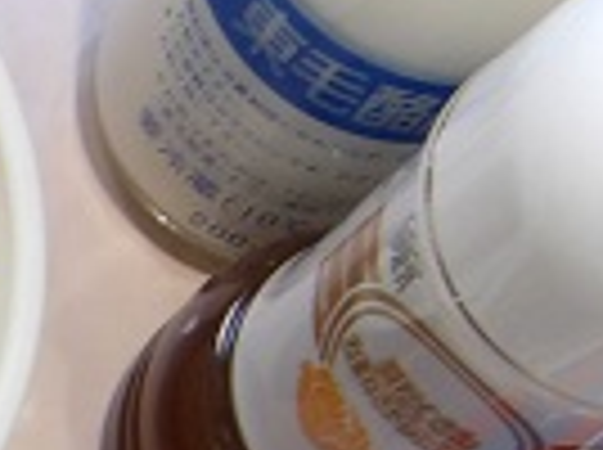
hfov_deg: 9.2
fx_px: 3495
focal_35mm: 201
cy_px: 796
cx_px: -639
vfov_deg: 7.2
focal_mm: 7.6
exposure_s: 1/52
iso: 100
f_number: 3.7
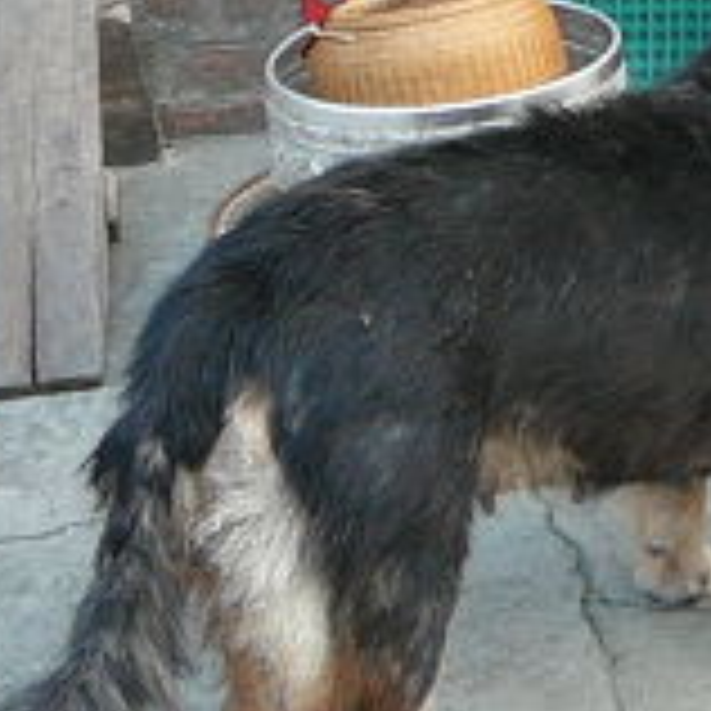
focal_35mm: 127
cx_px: 1107
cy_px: 11
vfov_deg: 13.6
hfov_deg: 12.9
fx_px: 2951
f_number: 2.8
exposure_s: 1/30
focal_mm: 5.2
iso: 100
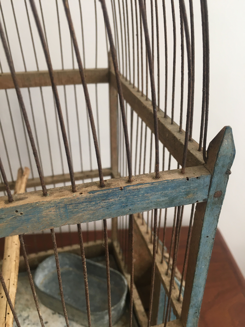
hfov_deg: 48.2
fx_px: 274
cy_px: 164
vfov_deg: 61.7
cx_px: 122
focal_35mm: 29
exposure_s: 1/33
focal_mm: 4.15
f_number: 2.2
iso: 80
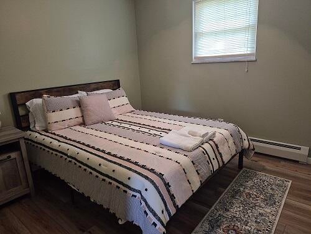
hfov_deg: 73.9
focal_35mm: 23
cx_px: 156
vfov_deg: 58.9
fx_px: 207
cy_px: 117
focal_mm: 5.4
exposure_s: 1/120
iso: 400
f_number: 1.8
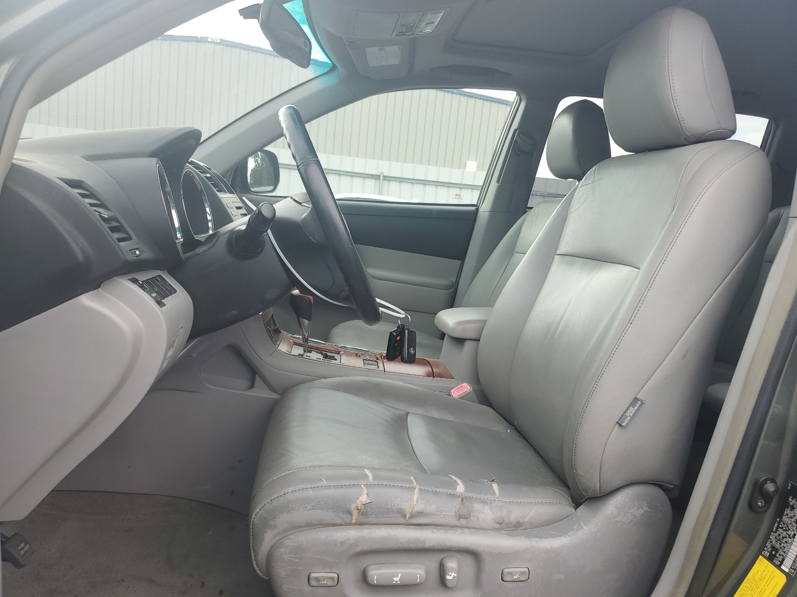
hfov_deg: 67.3
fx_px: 599
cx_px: 398
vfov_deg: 53.1
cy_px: 298
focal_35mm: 26
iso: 50
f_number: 1.5
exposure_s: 1/417
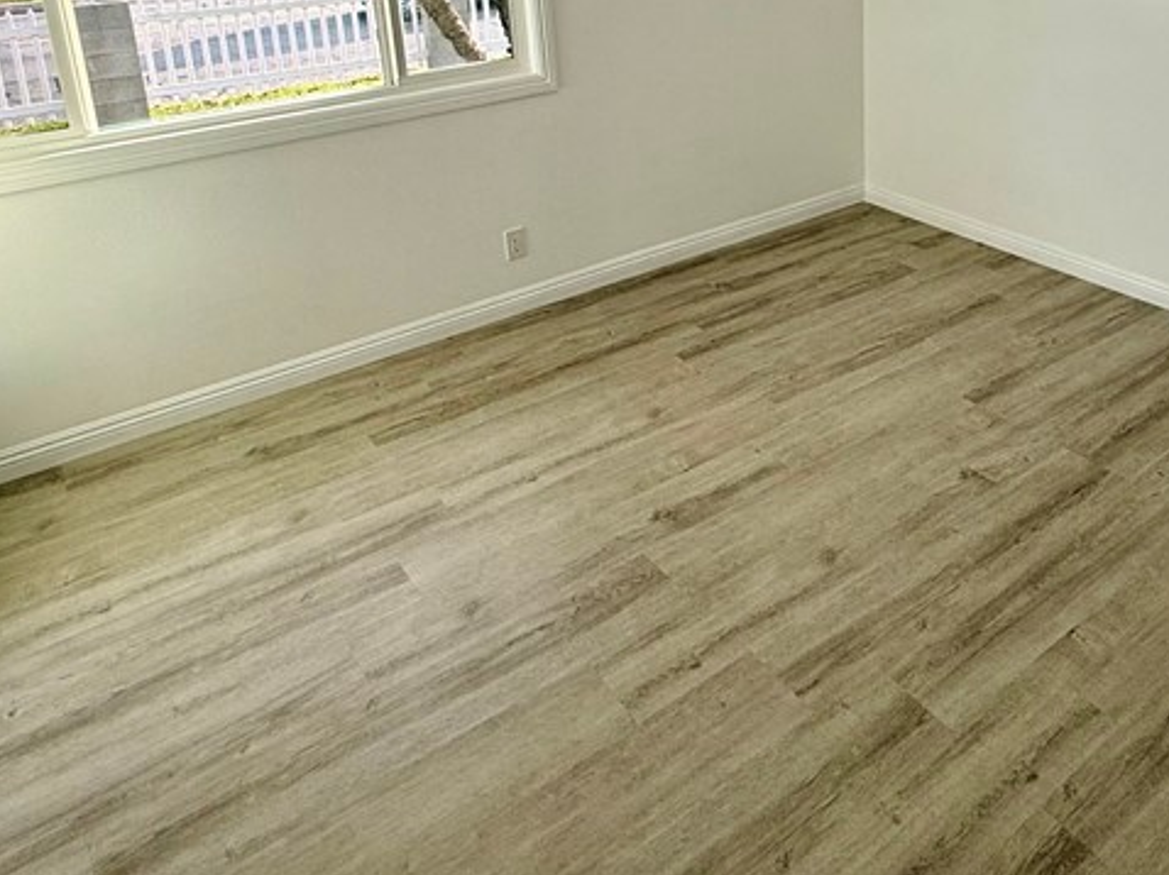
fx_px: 1013
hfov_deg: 58.1
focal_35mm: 30
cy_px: 112
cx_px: 812
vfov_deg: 43.3
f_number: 2.2
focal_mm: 2.22
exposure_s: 1/132
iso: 50
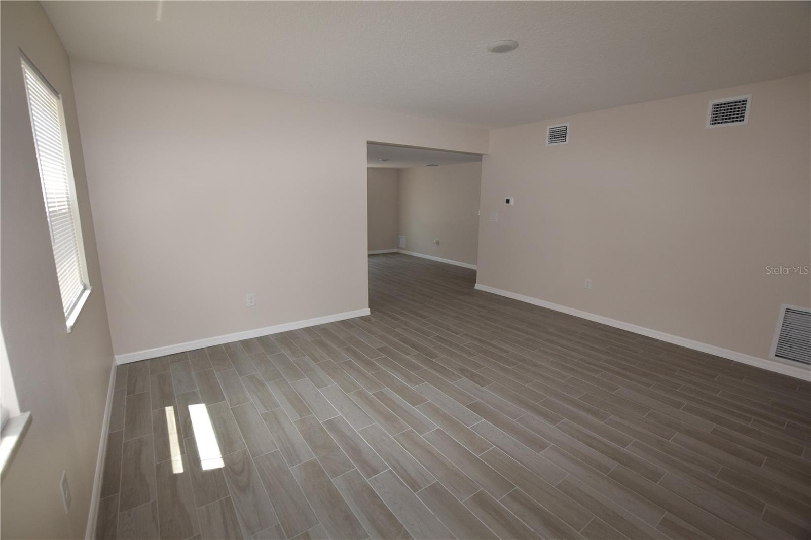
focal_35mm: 15
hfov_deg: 100.4
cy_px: 270
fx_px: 338
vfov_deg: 77.3
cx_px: 406
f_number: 5.6
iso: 720
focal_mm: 10
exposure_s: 1/125
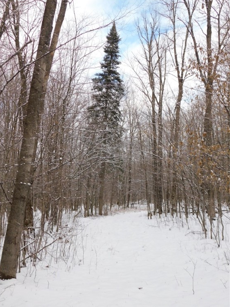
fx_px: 363
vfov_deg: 45.8
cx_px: 113
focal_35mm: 41
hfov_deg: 35.1
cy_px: 153
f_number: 3.6
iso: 125
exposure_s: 1/500
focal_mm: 7.1
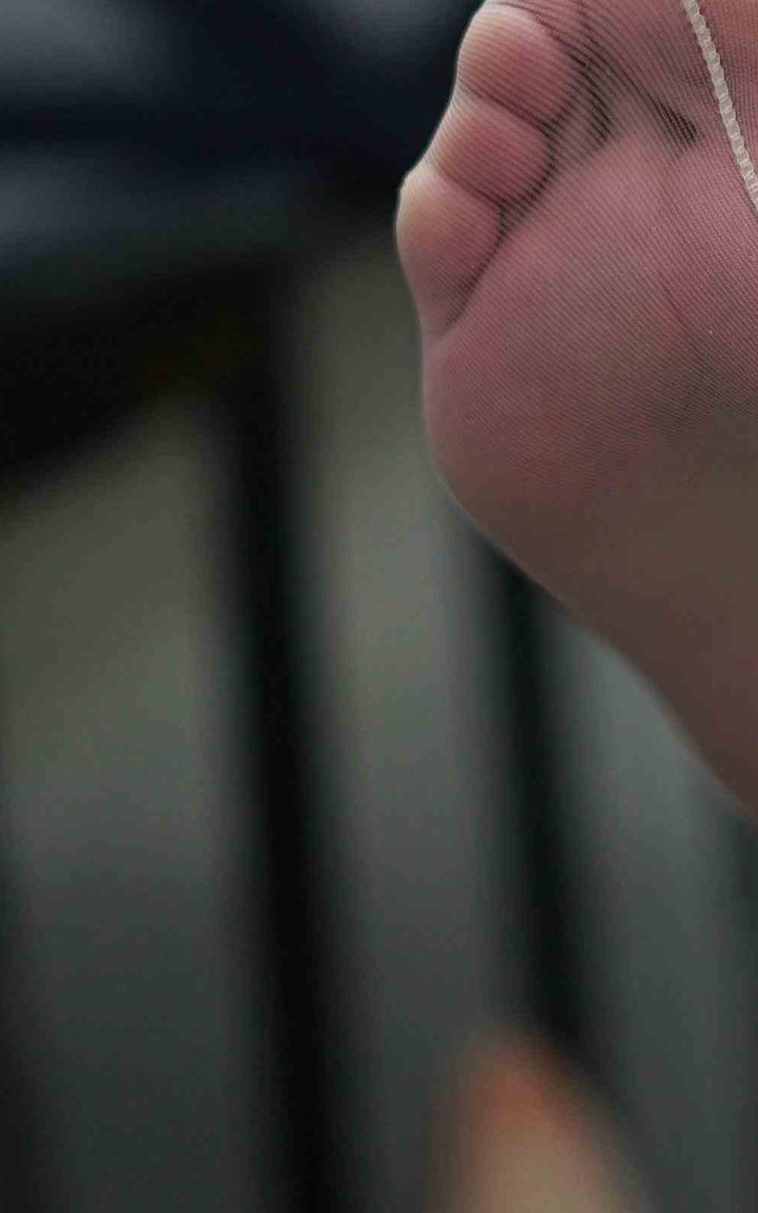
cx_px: 984
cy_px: 107
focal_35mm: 135
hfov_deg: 9.5
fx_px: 4461
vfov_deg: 15.3
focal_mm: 50
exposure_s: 1/200
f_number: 2
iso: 800
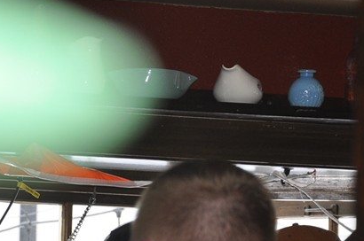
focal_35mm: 384
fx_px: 3879
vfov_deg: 3.6
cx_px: 106
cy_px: 289
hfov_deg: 5.4
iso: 400
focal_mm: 105
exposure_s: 1/60
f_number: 5.6
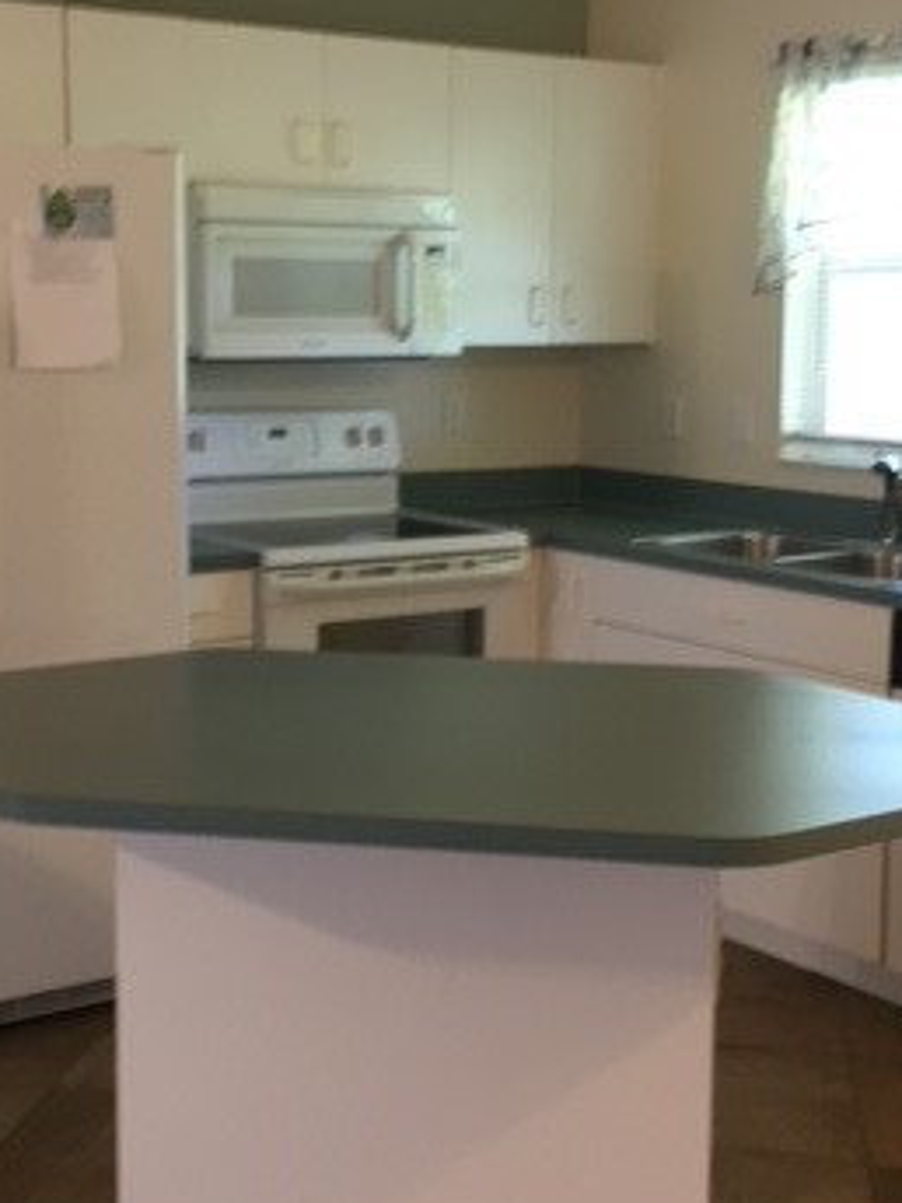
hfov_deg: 27.0
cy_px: 581
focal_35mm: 54
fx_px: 1876
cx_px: 360
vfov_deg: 35.5
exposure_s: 1/30
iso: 160
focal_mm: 4.15
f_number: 2.2
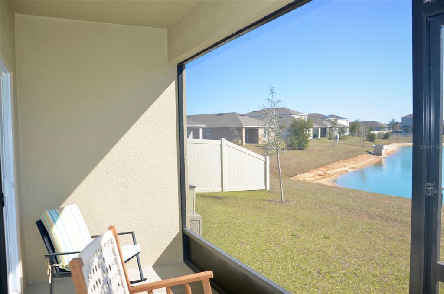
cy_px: 147
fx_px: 332
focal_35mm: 27
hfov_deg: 67.5
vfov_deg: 47.7
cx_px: 222
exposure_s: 1/250
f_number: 5.6
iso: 100
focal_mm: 18
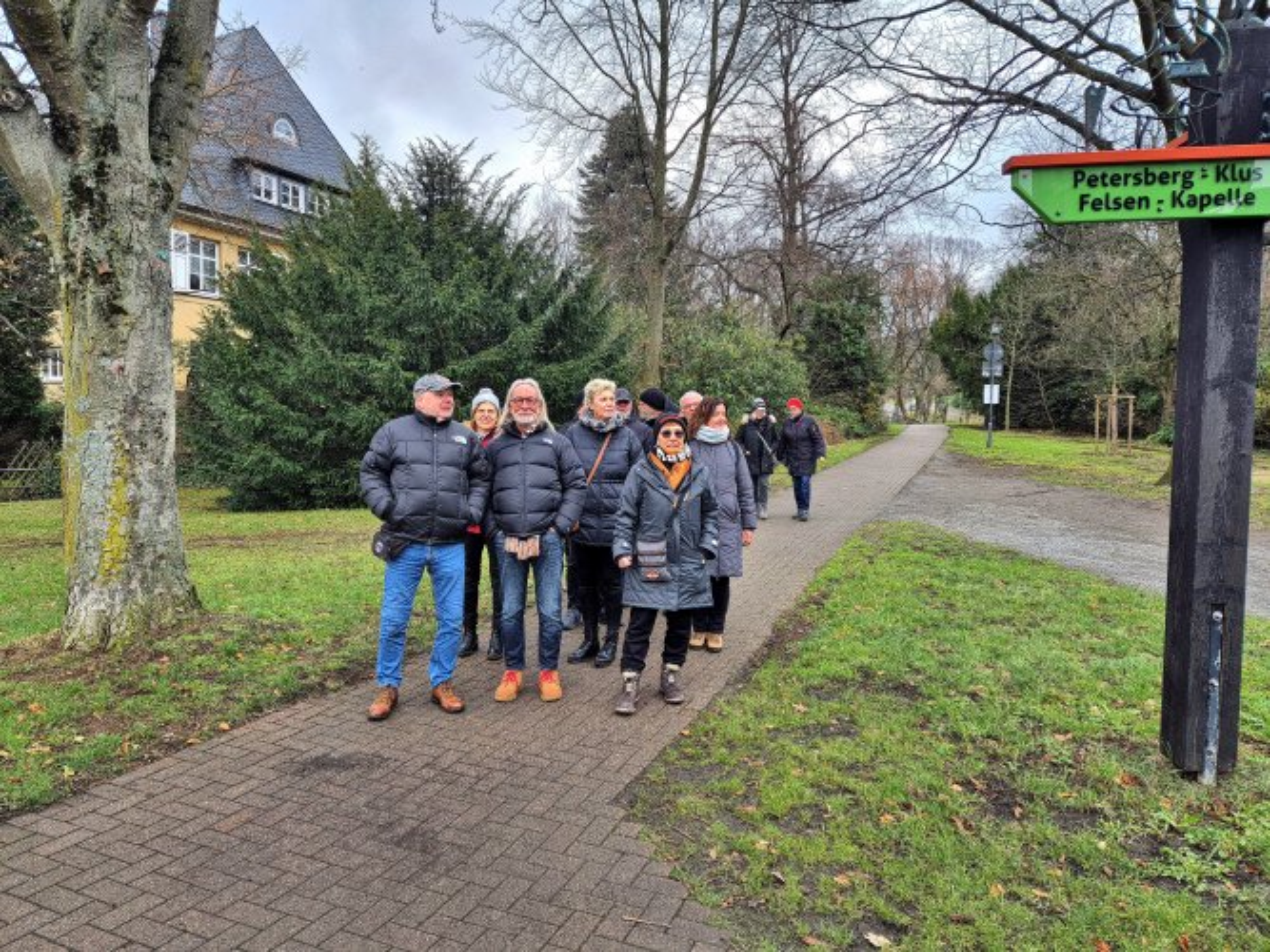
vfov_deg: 58.9
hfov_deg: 73.9
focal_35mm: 23
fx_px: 844
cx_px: 635
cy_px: 476
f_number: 1.8
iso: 25
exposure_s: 1/370
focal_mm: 5.4
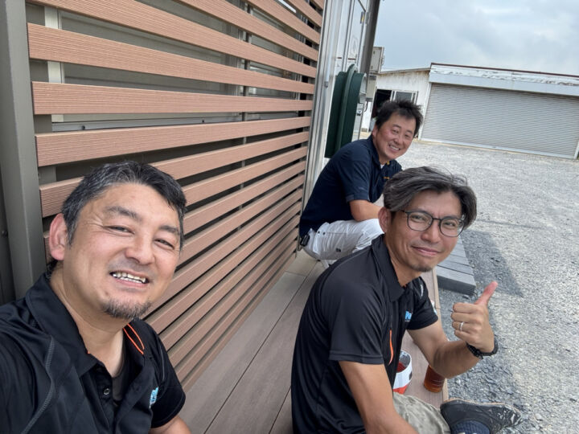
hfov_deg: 73.9
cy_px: 217
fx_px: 385
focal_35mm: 23
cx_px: 290
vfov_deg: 58.9
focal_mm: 2.69
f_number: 1.9
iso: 25
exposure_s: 1/334
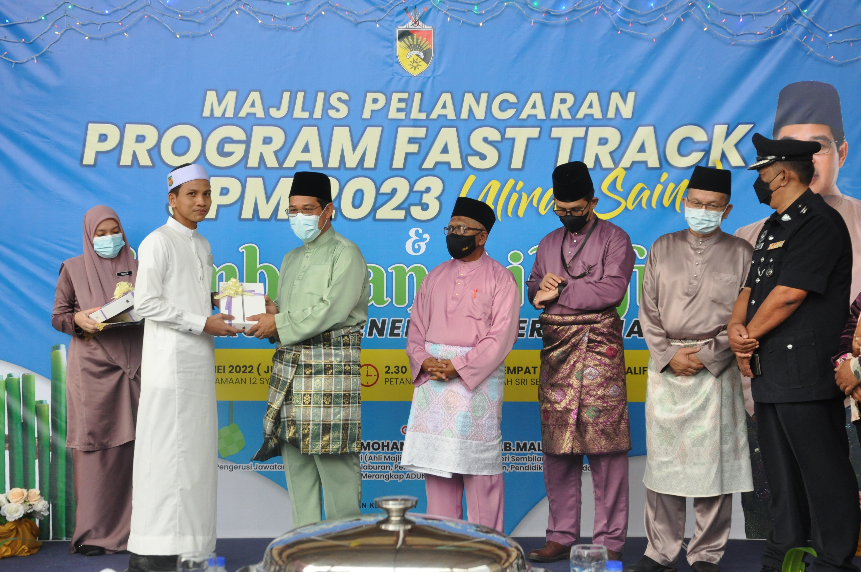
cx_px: 430
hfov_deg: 29.9
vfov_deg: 20.1
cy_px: 286
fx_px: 1612
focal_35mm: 68
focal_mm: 45
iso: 1000
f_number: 7.1
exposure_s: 1/200
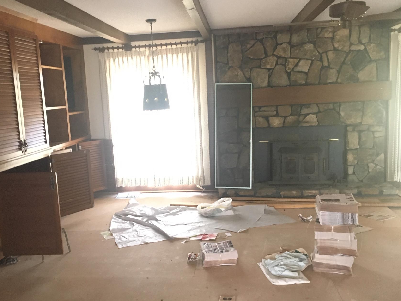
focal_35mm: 35
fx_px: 406
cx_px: 191
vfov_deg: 40.7
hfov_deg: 52.6
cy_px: 158
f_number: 2.2
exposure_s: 1/15
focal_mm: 4.15
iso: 400
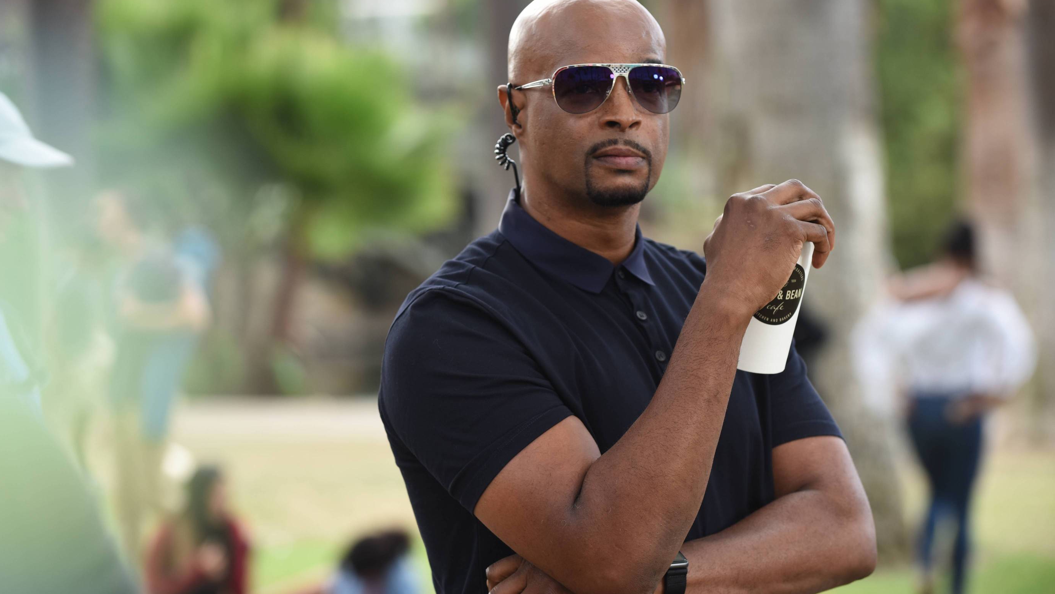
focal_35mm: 142
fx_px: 3972
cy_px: 252
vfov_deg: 8.5
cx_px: 528
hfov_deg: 15.1
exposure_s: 1/250
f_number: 4.5
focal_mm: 135
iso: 320
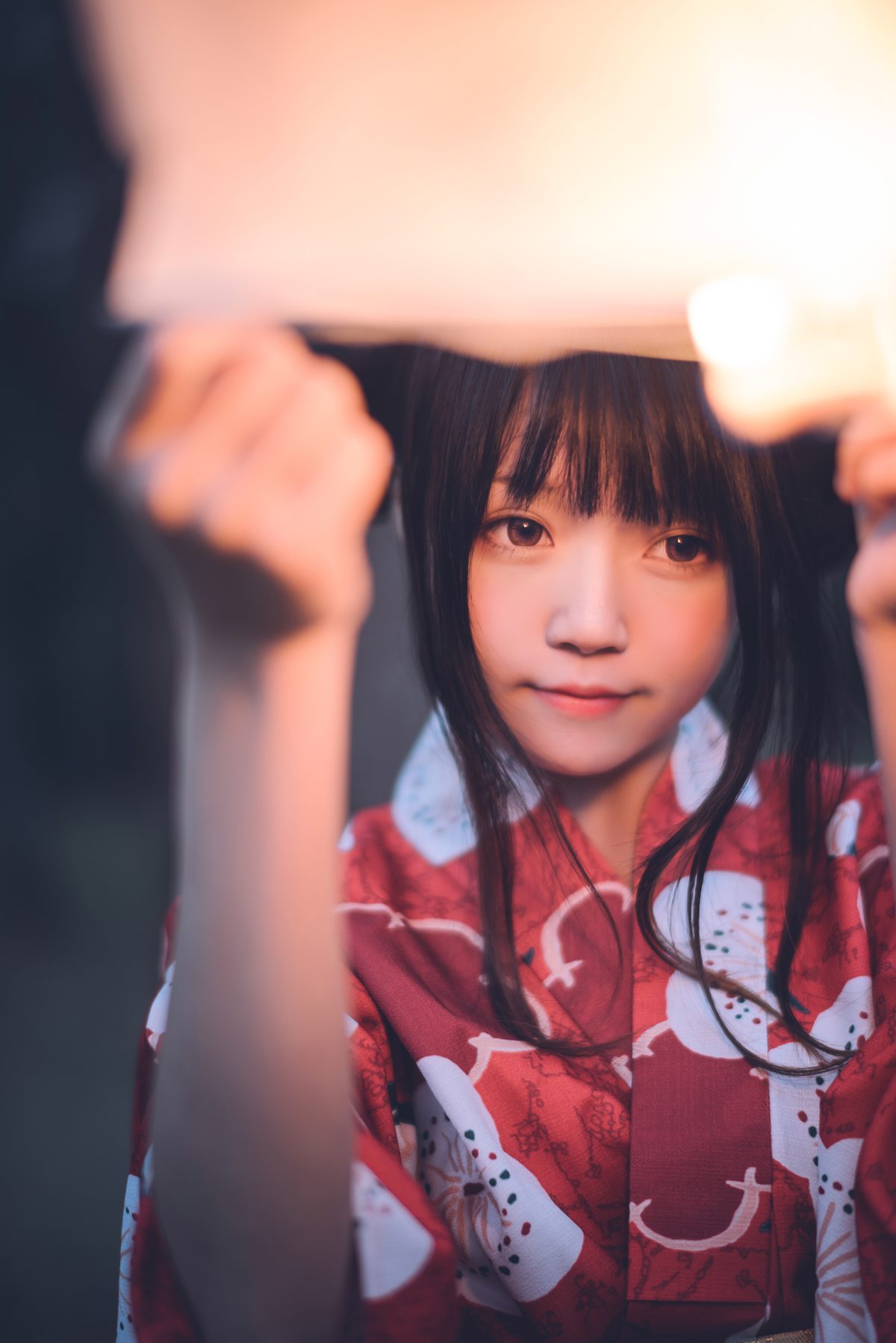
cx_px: 448
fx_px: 2163
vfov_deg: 34.5
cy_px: 672
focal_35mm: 58
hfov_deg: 23.4
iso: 200
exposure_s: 1/100
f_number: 1.4
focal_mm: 58
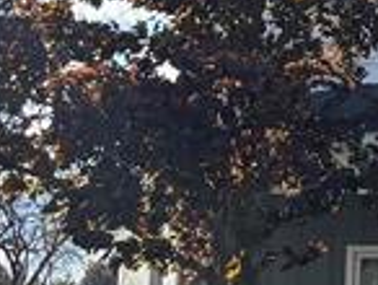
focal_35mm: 182
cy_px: 168
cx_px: 966
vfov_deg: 8.2
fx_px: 1991
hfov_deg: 9.4
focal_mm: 5.96
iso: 50
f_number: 1.6
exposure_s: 1/2342
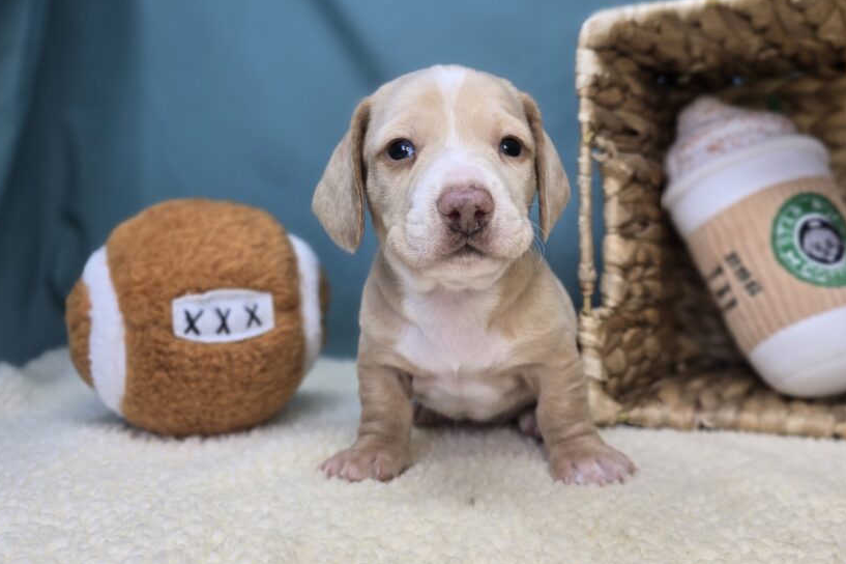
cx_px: 467
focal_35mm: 30
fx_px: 705
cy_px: 294
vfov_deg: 43.6
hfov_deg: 61.8
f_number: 1.7
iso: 20
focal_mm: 6.3
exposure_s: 1/63.5
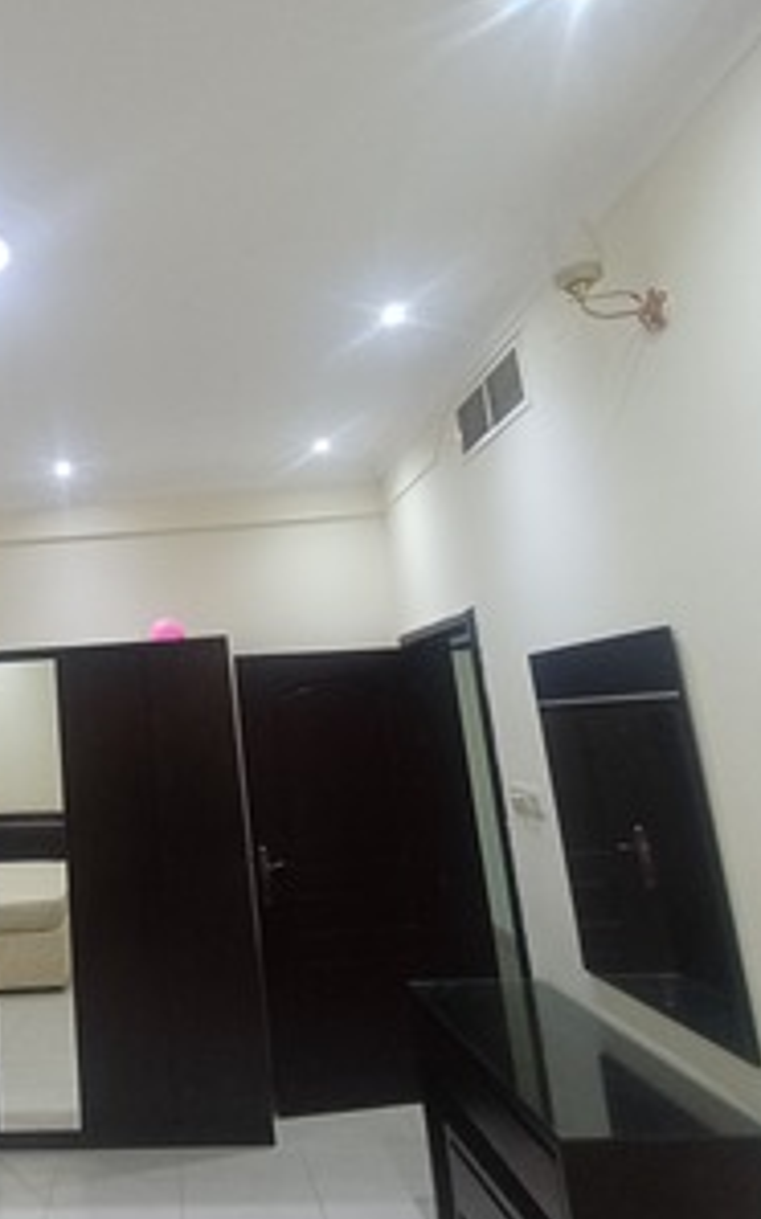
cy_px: 583
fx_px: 864
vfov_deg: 70.4
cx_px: 88
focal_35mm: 26
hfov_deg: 43.7
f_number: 2.2
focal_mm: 1.64
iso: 200
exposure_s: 1/50
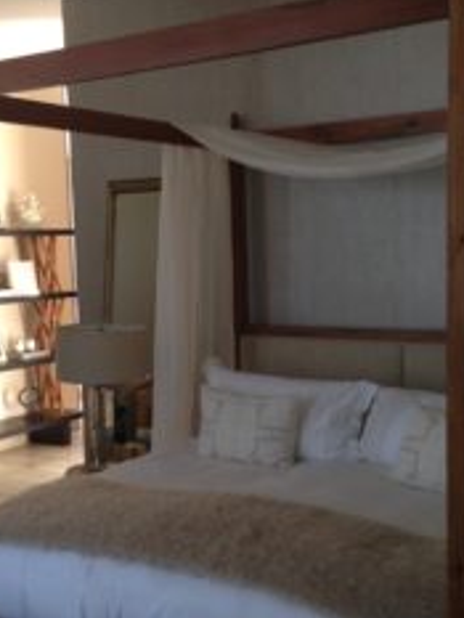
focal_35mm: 52
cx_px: 213
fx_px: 929
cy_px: 343
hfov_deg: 28.0
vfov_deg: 36.8
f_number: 2.4
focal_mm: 4.12
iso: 64
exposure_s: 1/20
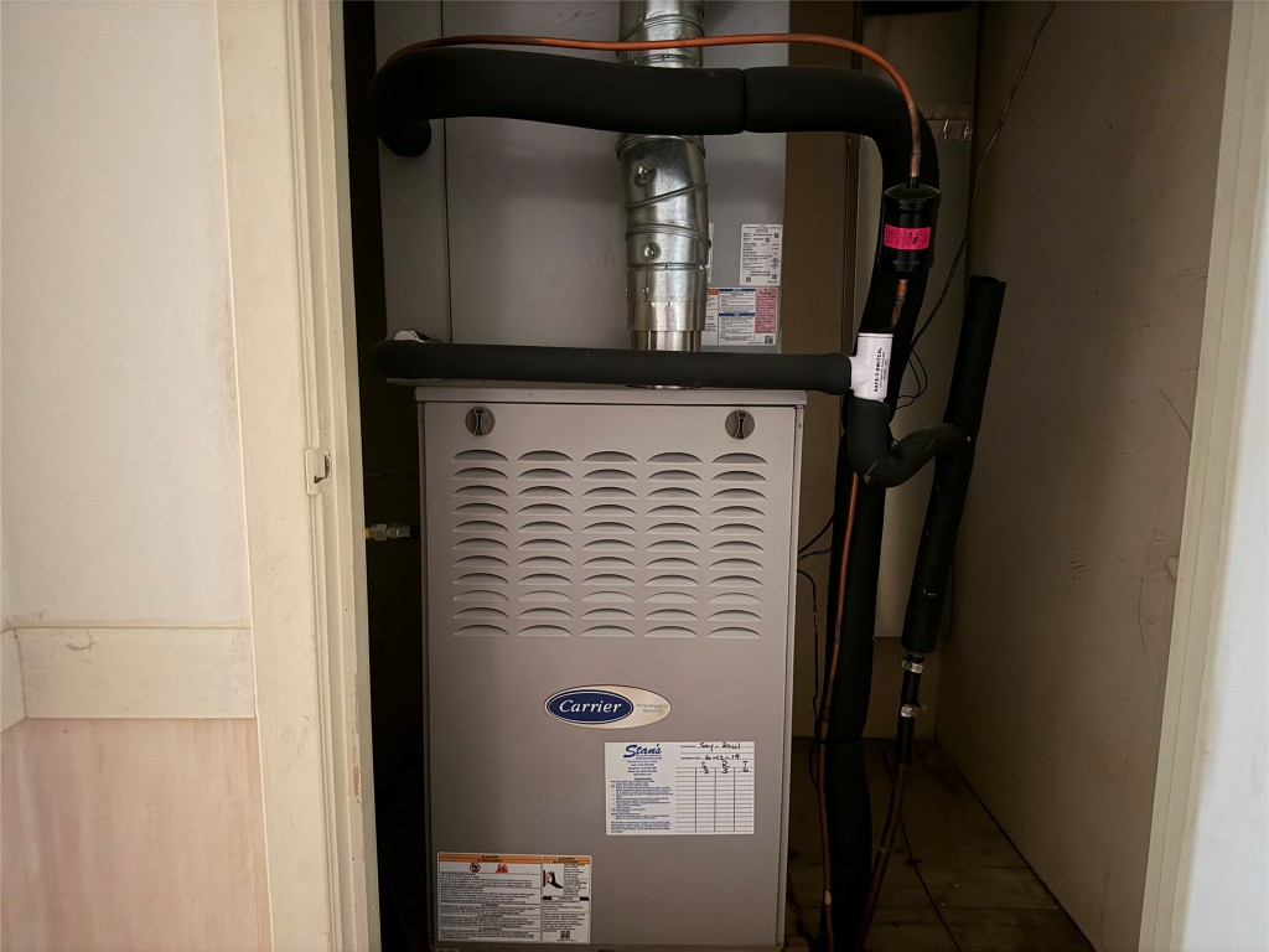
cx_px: 634
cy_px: 476
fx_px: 880
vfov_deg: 56.8
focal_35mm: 24
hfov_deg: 71.6
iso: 1250
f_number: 1.78
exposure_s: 1/9
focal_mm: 6.76
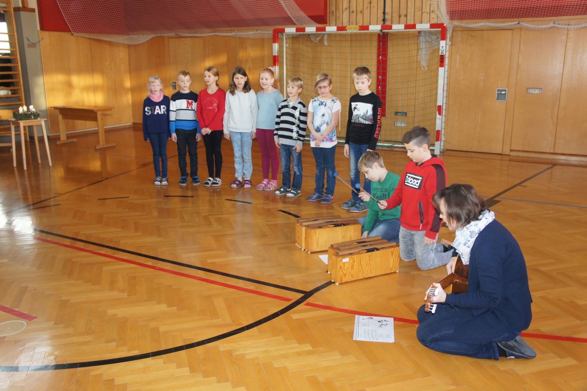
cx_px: 294
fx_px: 513
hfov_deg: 59.5
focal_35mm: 32
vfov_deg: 41.7
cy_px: 196
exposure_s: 1/60
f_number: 4
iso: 640
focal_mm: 21
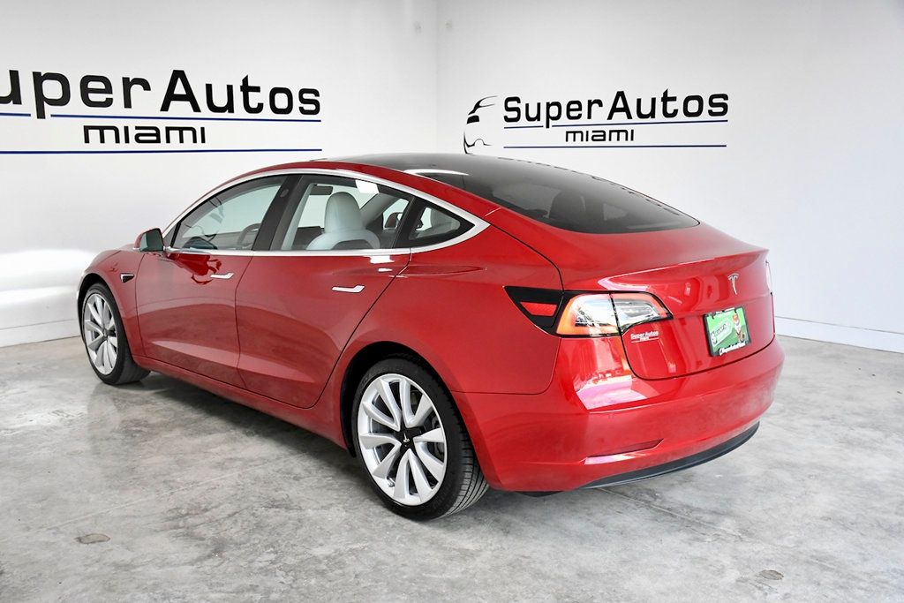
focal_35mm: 33
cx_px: 452
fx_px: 829
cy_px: 302
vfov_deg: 40.0
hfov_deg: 57.2
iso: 2500
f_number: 4.5
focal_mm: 22
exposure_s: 1/800
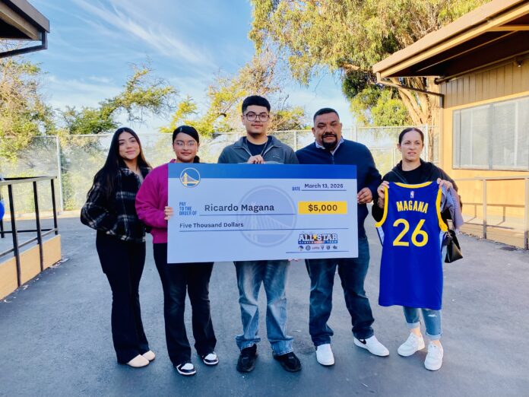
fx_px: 397
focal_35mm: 26
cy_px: 198
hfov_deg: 67.3
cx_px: 264
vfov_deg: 53.1
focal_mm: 4.25
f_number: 1.8
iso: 32
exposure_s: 1/513
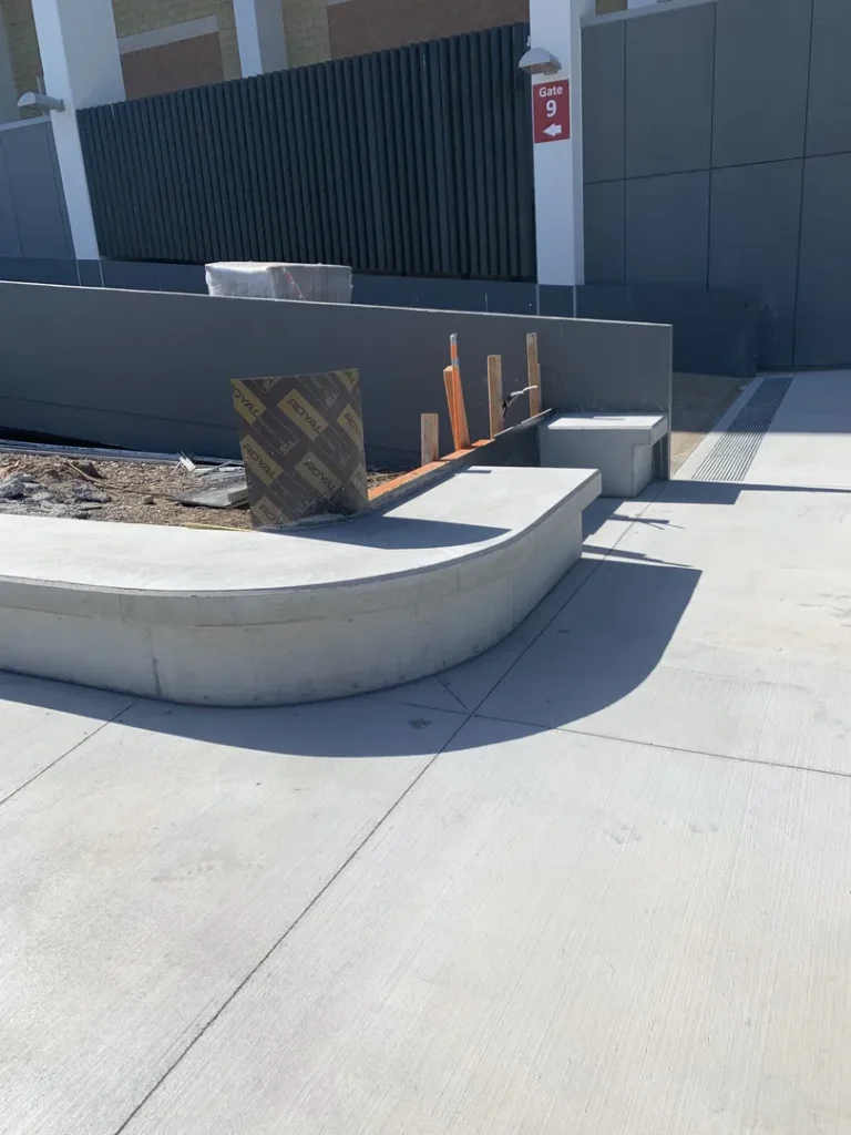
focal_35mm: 26
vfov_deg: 67.3
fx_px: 852
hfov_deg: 53.1
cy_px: 568
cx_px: 426
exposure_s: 1/2611
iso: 25
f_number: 1.8
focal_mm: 4.25
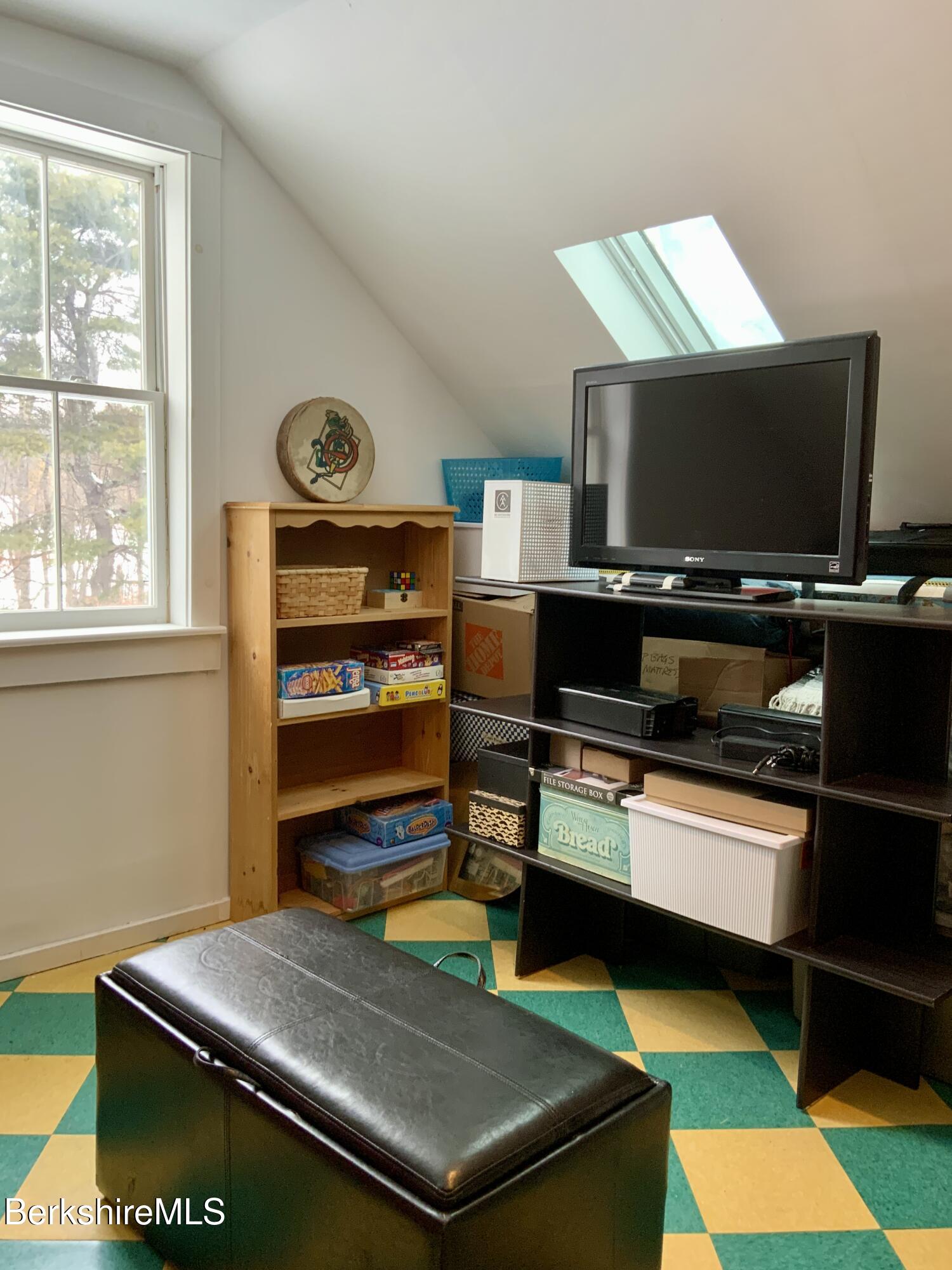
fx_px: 1063
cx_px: 476
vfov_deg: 61.7
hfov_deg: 48.2
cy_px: 635
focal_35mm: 29
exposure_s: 1/60
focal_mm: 3
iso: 80
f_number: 1.8
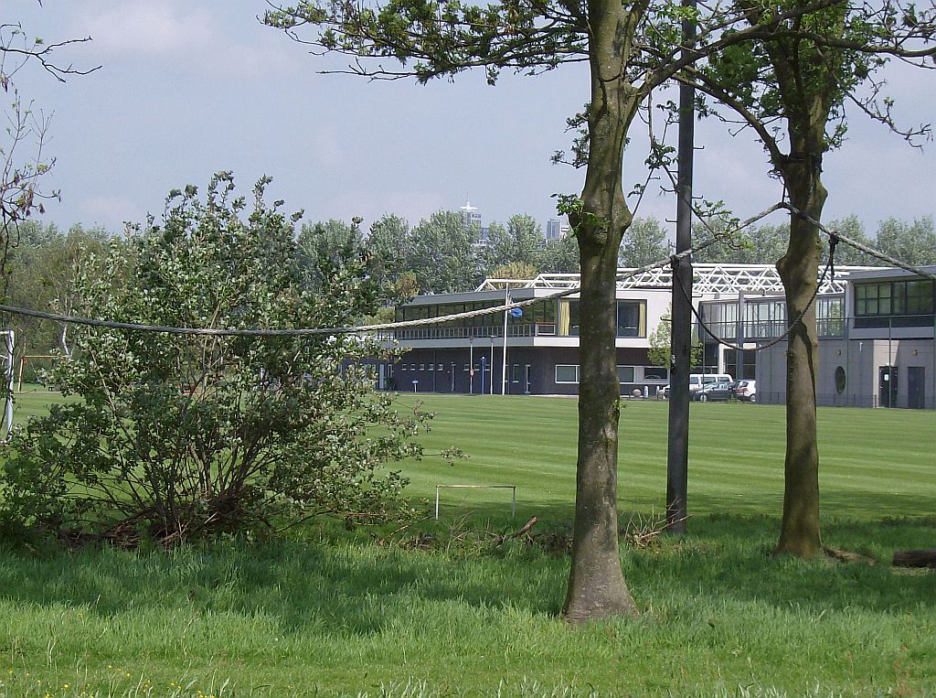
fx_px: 2913
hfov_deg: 18.3
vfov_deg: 13.7
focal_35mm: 108
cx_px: 468
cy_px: 349
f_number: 7.8
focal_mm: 18
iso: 100
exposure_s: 1/305
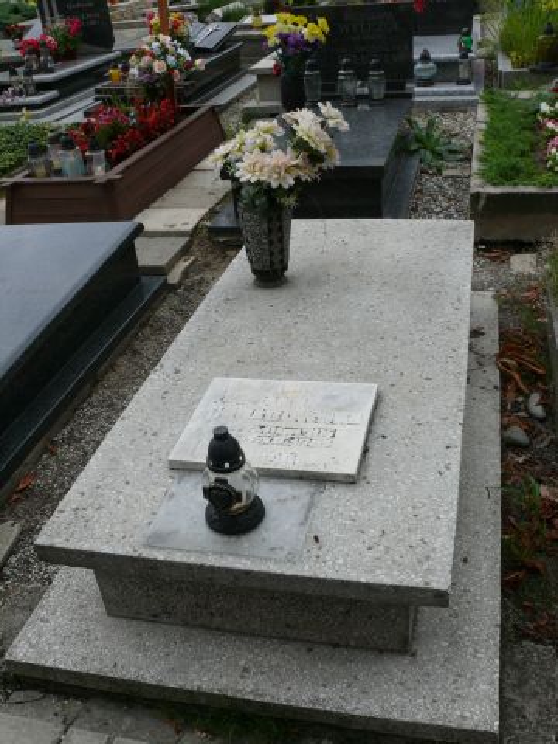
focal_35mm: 35
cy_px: 372
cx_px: 279
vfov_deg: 52.6
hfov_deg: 40.7
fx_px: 752
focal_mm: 7.4
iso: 100
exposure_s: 1/250
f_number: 5.6
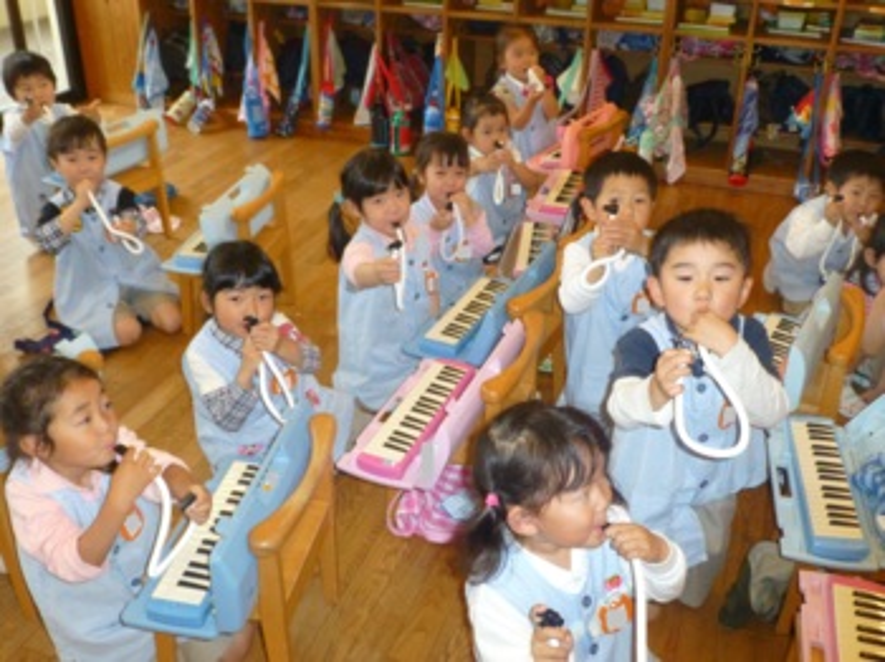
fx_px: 894
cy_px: 331
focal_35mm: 35
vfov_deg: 40.7
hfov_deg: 52.7
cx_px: 442
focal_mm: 6.1
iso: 500
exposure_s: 1/60
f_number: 3.7
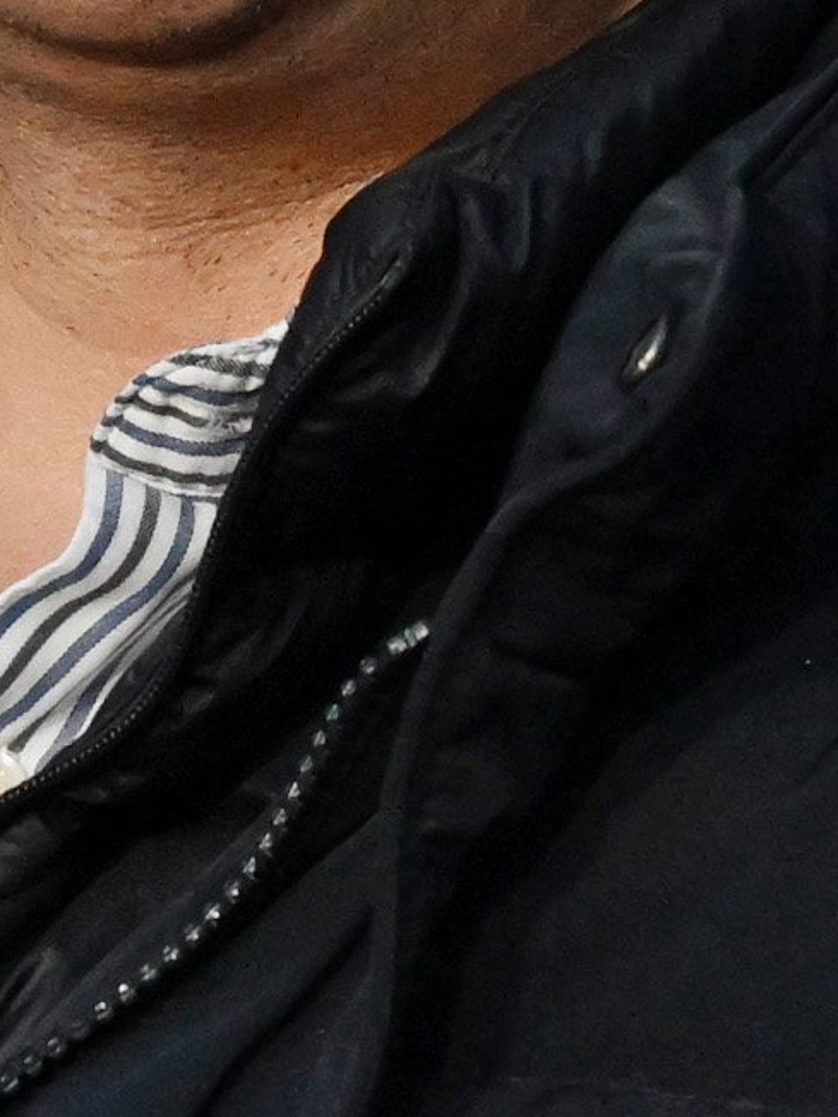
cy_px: -183
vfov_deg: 7.0
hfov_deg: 5.2
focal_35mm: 283
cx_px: -231
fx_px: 9135
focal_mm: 48
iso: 4000
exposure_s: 1/100
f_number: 4
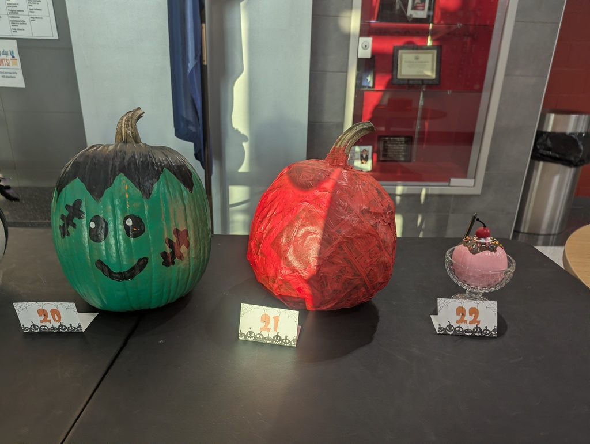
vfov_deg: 56.9
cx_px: 295
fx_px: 410
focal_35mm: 24
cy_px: 222
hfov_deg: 71.5
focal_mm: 6.81
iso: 42
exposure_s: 1/208
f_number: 1.85
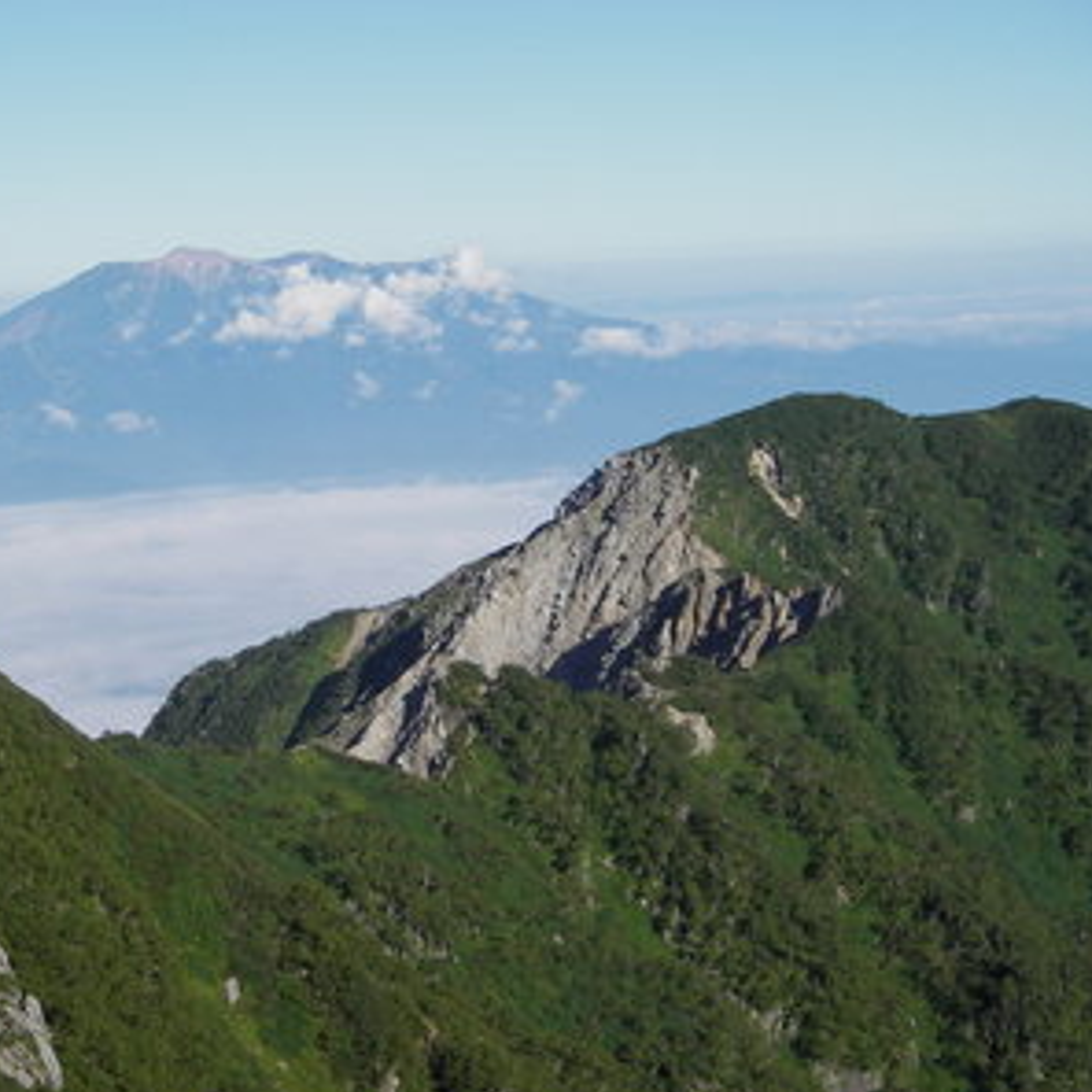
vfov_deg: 20.2
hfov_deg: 20.1
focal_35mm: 86
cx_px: 395
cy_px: 550
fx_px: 3069
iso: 50
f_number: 7.6
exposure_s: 1/200
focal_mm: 12
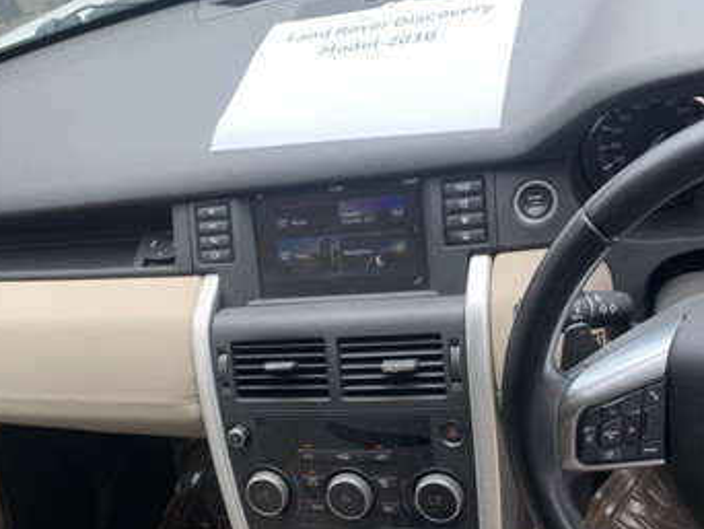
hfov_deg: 48.8
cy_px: 330
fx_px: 773
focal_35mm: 38
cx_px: 401
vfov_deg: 37.5
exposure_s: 1/231
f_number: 1.8
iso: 25
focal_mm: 4.25
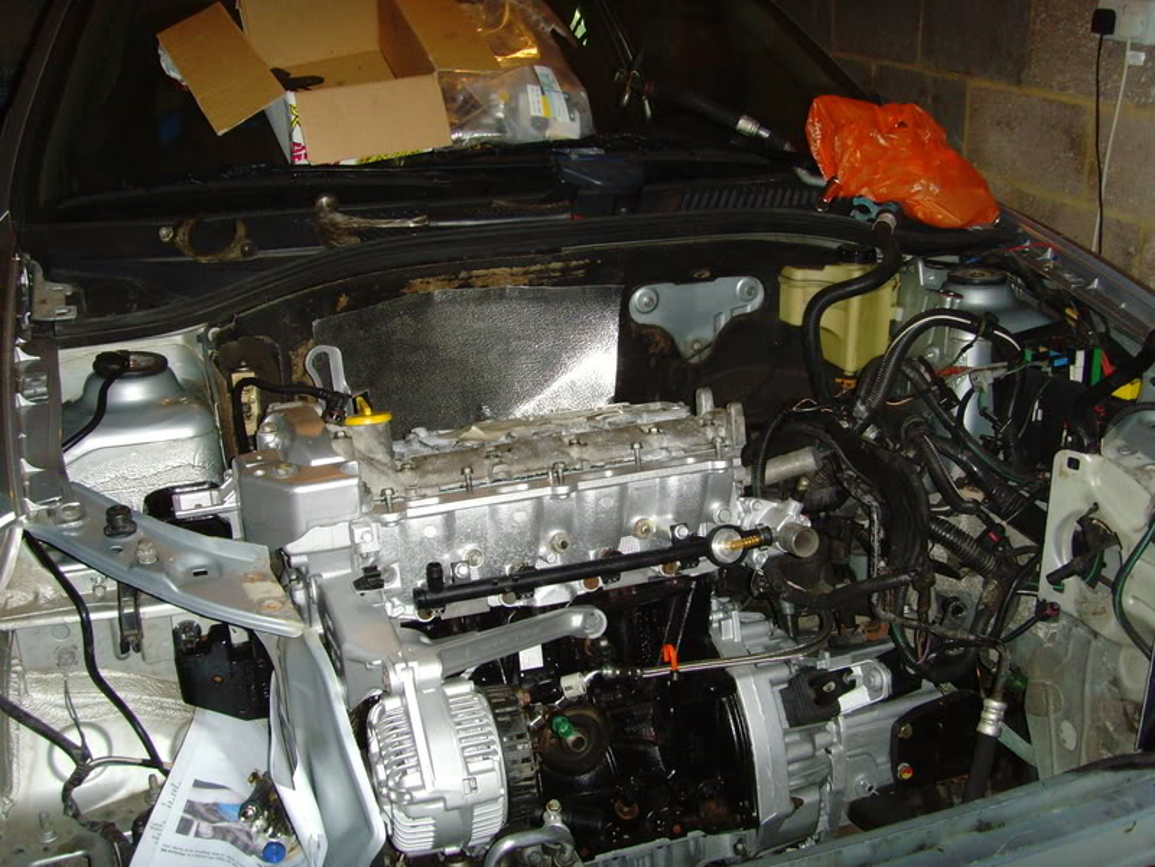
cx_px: 578
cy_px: 434
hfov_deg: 47.9
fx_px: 1301
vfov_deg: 36.8
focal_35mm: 39
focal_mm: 6.6
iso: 200
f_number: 3.5
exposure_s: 1/45
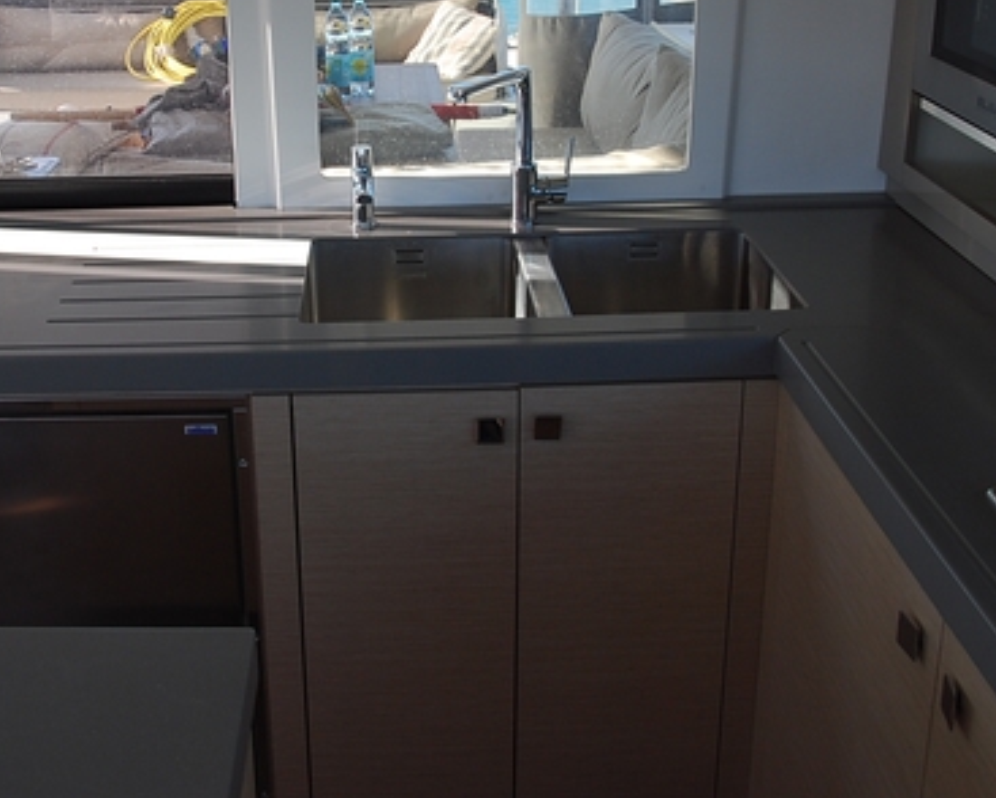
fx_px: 1268
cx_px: 375
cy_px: 186
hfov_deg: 42.6
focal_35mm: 43
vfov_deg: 34.1
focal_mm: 16
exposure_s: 1/100
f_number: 5.6
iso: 200
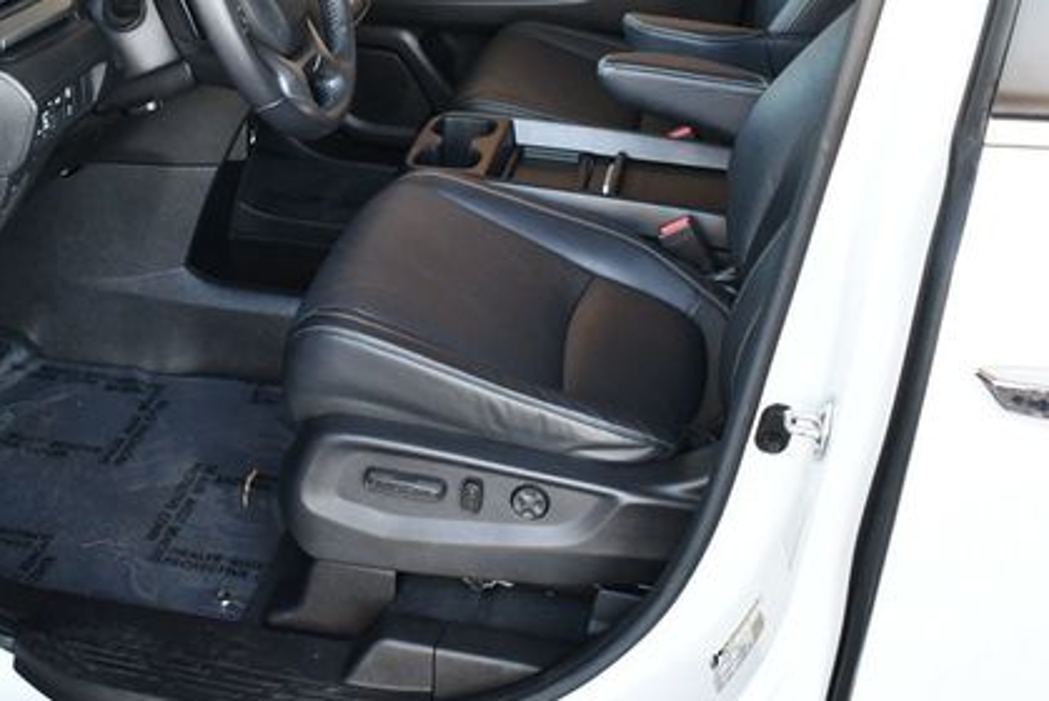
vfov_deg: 24.5
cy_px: 215
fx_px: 1604
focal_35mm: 55
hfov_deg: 35.9
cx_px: 358
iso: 800
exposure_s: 1/200
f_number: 3.5
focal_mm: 18
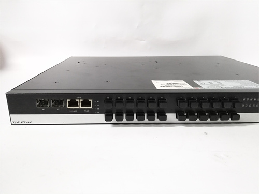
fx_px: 195
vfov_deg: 53.1
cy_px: 97
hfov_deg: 67.3
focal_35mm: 26
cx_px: 130
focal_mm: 3.63
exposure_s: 1/24
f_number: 1.8
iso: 353
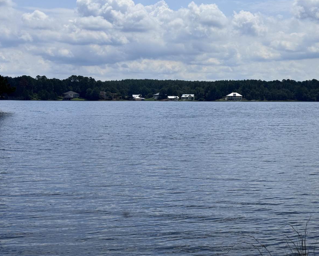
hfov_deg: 36.6
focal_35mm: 51
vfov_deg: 29.7
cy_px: 129
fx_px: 482
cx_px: 150
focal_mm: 6.76
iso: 80
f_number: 1.78
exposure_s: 1/12500
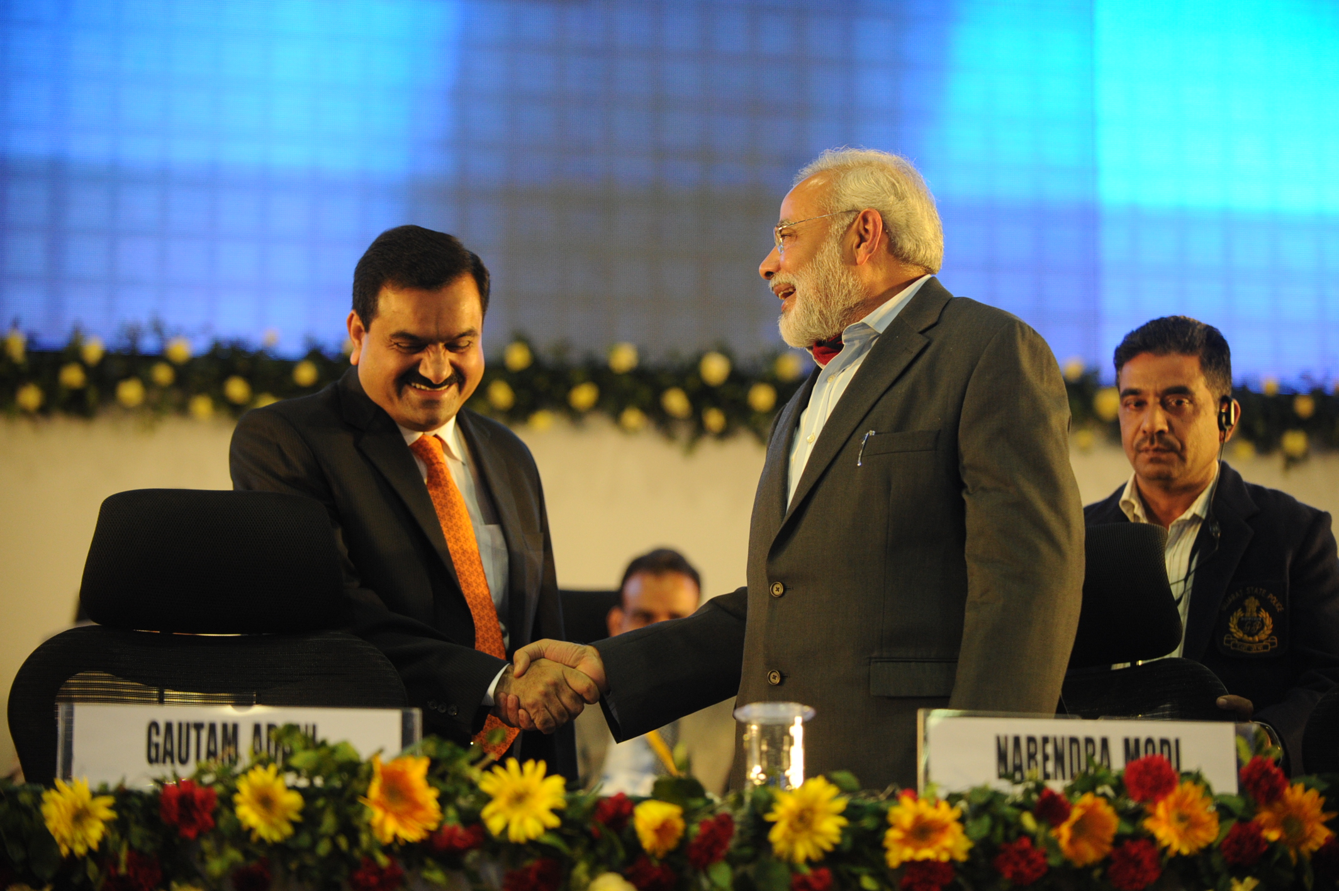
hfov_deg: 18.6
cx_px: 670
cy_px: 446
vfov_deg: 12.4
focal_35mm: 110
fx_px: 4089
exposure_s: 1/500
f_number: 2.8
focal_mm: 110
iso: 3200
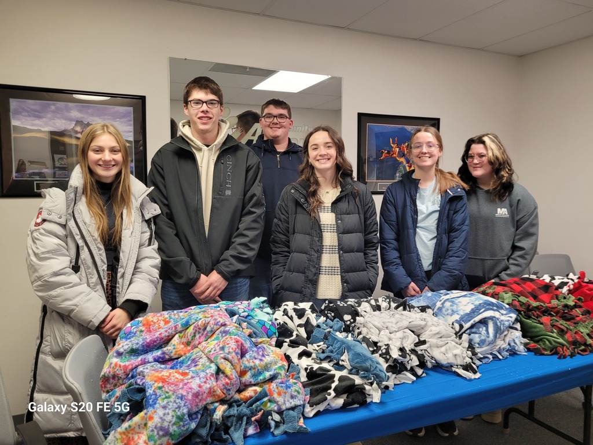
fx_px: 445
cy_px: 222
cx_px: 296
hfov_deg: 67.3
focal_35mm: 26
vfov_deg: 53.1
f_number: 1.8
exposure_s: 1/120
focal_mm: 5.4
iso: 160
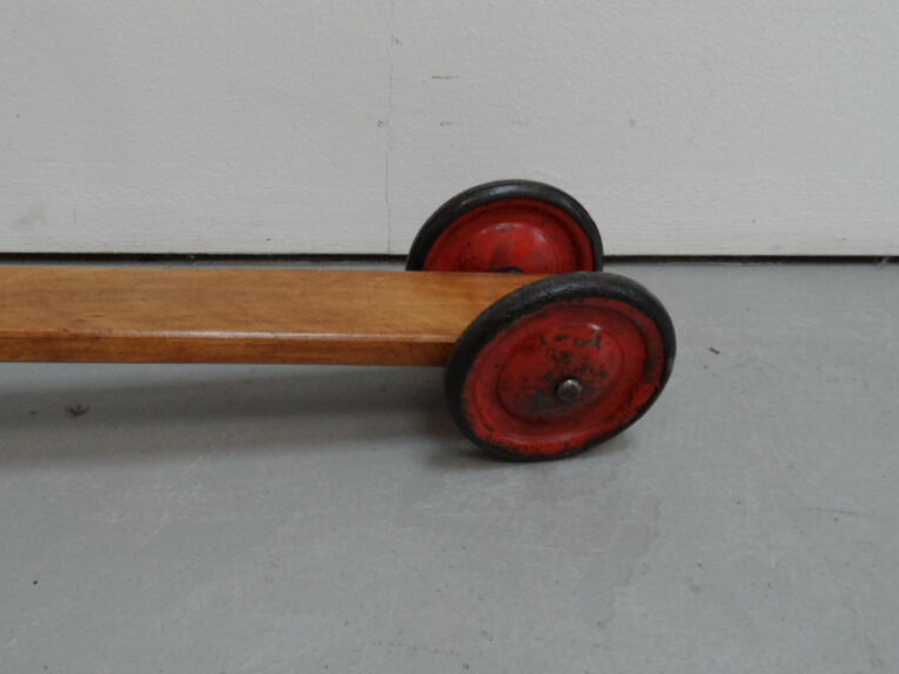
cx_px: 320
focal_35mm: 32
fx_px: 831
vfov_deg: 44.1
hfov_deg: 55.9
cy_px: 309
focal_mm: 3.9
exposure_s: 1/30
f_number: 3.2
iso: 200
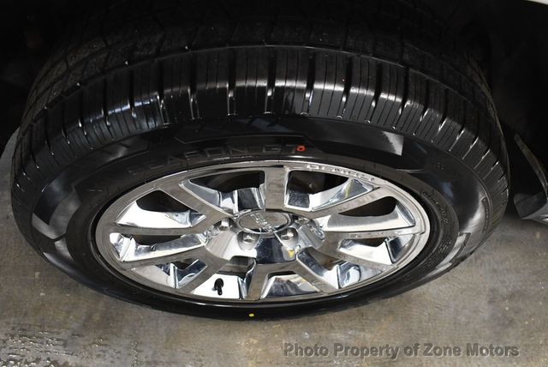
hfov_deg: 53.1
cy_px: 184
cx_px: 274
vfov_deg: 36.9
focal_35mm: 36
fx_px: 548
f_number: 3.5
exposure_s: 1/125
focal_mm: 18
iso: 2200
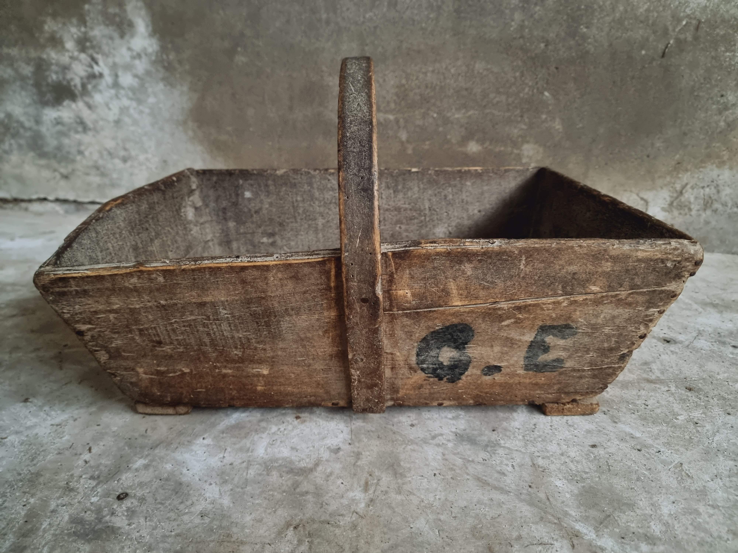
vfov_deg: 56.8
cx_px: 369
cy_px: 276
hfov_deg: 71.6
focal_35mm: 24
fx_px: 512
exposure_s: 1/25
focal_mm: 6.7
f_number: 1.8
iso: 1250
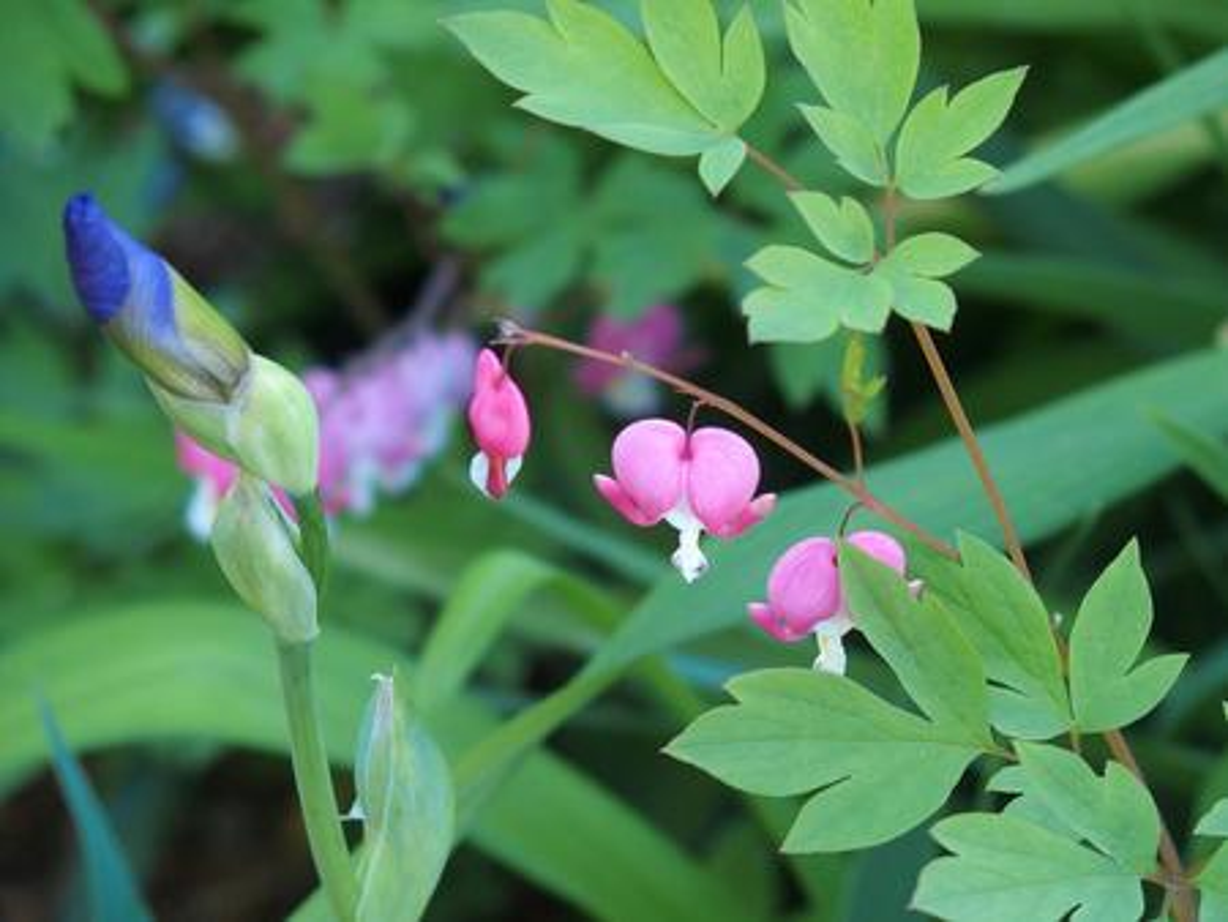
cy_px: 461
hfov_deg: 10.9
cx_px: 614
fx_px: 6460
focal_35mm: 182
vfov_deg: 8.2
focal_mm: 38.6
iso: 200
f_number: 2.8
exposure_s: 1/200
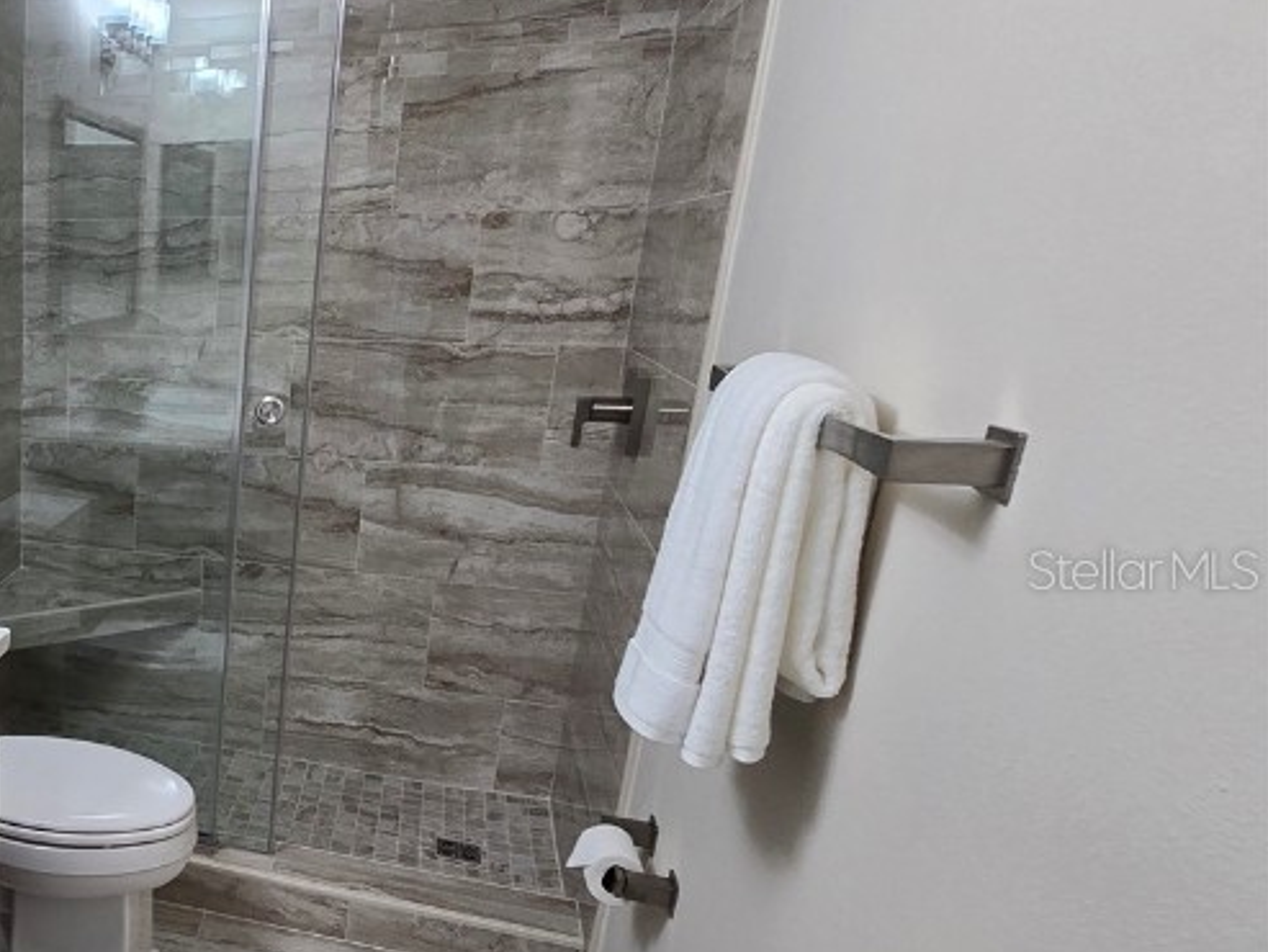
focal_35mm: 27
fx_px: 989
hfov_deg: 50.4
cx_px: -46
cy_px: 569
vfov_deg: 51.1
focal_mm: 2.2
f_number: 2.2
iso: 160
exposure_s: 1/60
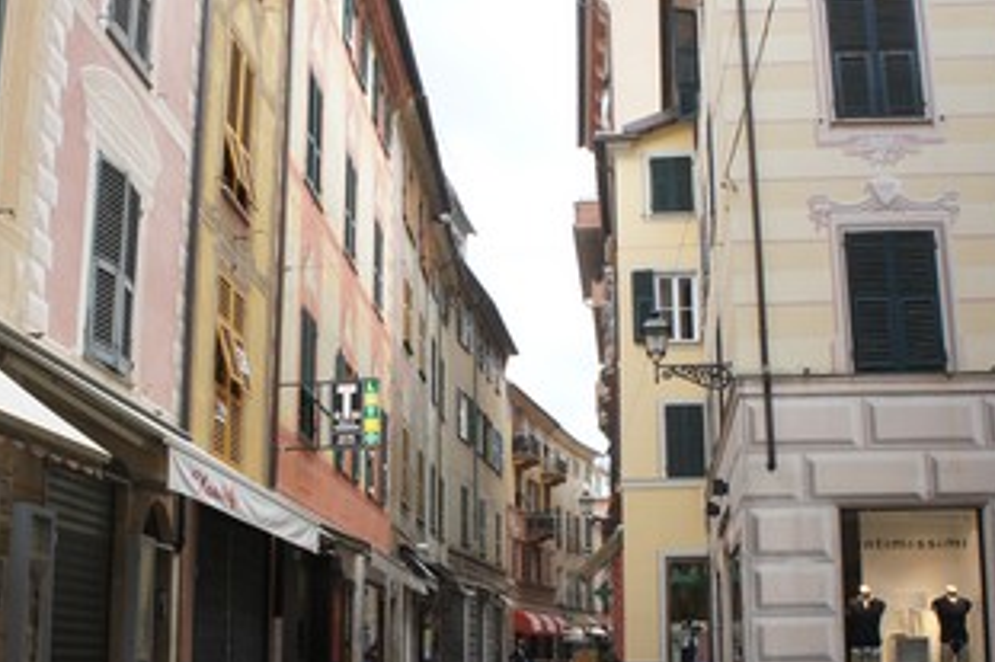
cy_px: 486
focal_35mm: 40
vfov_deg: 32.8
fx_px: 1105
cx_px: 442
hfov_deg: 48.4
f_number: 6.3
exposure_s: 1/250
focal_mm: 18
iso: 500
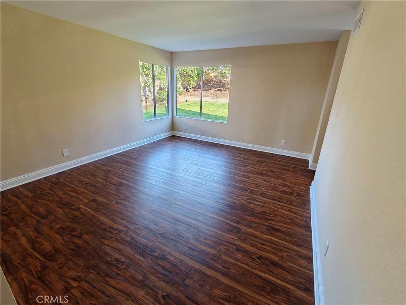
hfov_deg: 98.2
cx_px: 203
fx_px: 176
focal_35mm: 15
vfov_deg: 81.7
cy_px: 152
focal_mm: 2.3
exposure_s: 1/79
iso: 640
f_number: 2
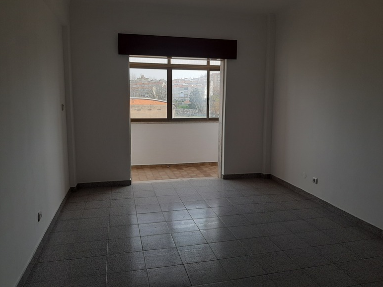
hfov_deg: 63.4
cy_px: 139
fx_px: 310
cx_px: 198
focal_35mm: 28
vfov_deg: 49.8
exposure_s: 1/233
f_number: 1.7
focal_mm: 3.93
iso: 40
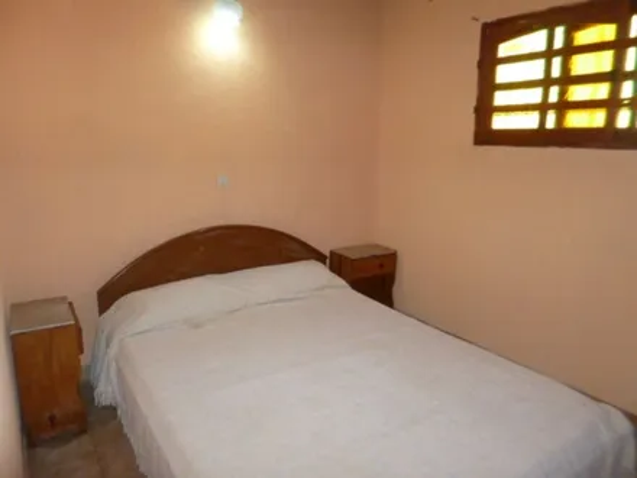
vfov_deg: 56.8
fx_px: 442
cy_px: 239
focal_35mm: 24
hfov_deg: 71.6
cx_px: 318
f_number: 2.5
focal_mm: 4.3
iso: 320
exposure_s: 1/60
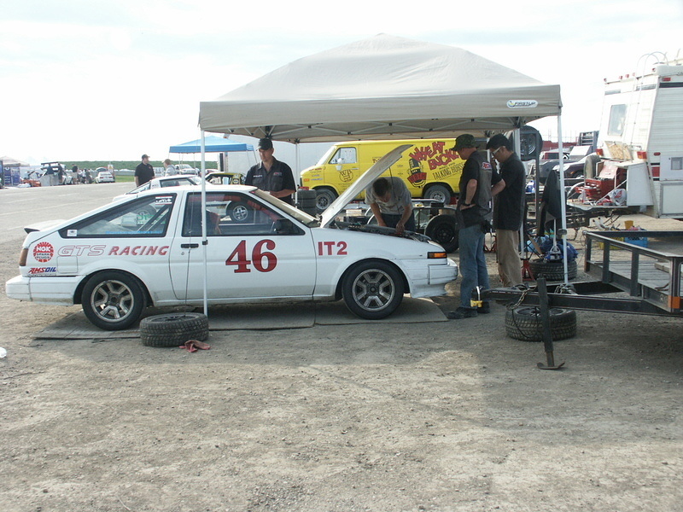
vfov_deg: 32.2
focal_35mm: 45
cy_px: 256
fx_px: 888
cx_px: 342
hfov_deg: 42.1
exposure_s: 1/180
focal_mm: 11.57
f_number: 6.7
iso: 100
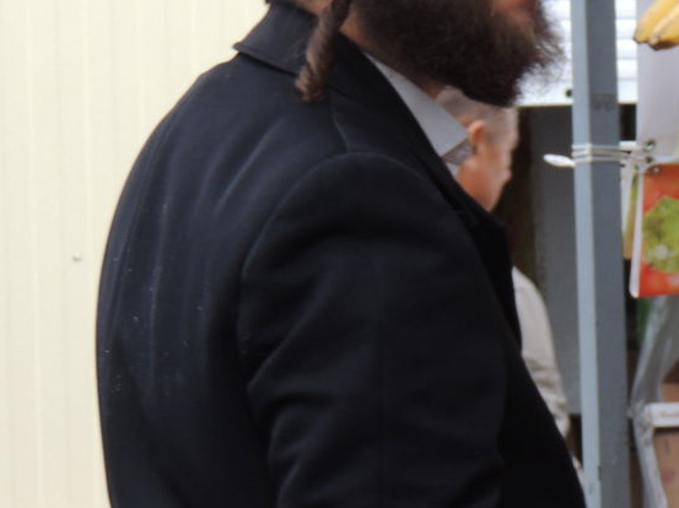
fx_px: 3724
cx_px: 785
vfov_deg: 7.8
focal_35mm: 190
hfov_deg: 10.3
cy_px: 326
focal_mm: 13.3
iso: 100
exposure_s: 1/100
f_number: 3.9
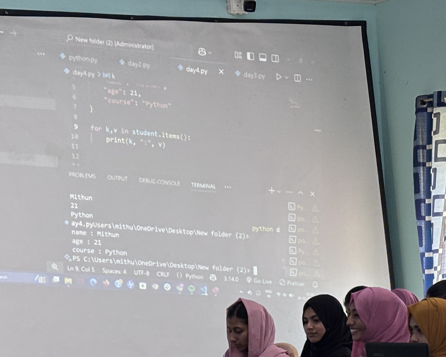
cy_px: 386
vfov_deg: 12.0
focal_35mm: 127
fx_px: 1676
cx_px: 372
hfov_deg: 15.0
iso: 50
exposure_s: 1/50
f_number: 1.6
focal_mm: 5.96
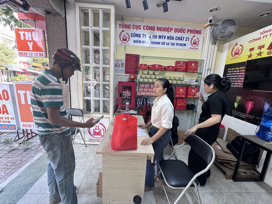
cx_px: 136
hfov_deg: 102.1
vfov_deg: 85.7
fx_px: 110
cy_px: 102
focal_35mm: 14
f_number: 2.2
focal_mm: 2.22
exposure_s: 1/100
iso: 160
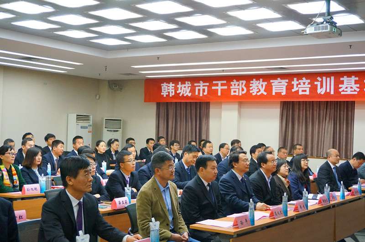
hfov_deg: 40.0
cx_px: 182
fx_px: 501
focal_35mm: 50
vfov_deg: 27.2
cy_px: 121
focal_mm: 33
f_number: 5
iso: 3200
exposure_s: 1/80
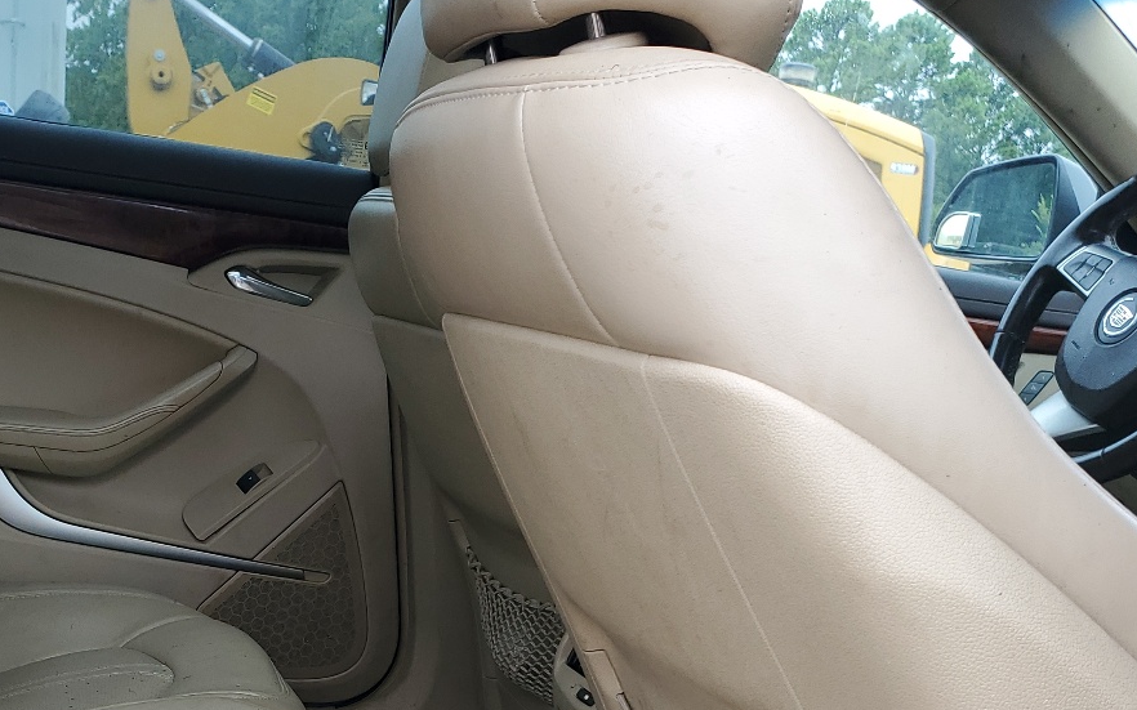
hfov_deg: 39.6
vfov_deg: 24.6
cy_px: 714
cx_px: 345
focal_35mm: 50
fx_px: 1549
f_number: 1.5
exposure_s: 1/204
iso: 50
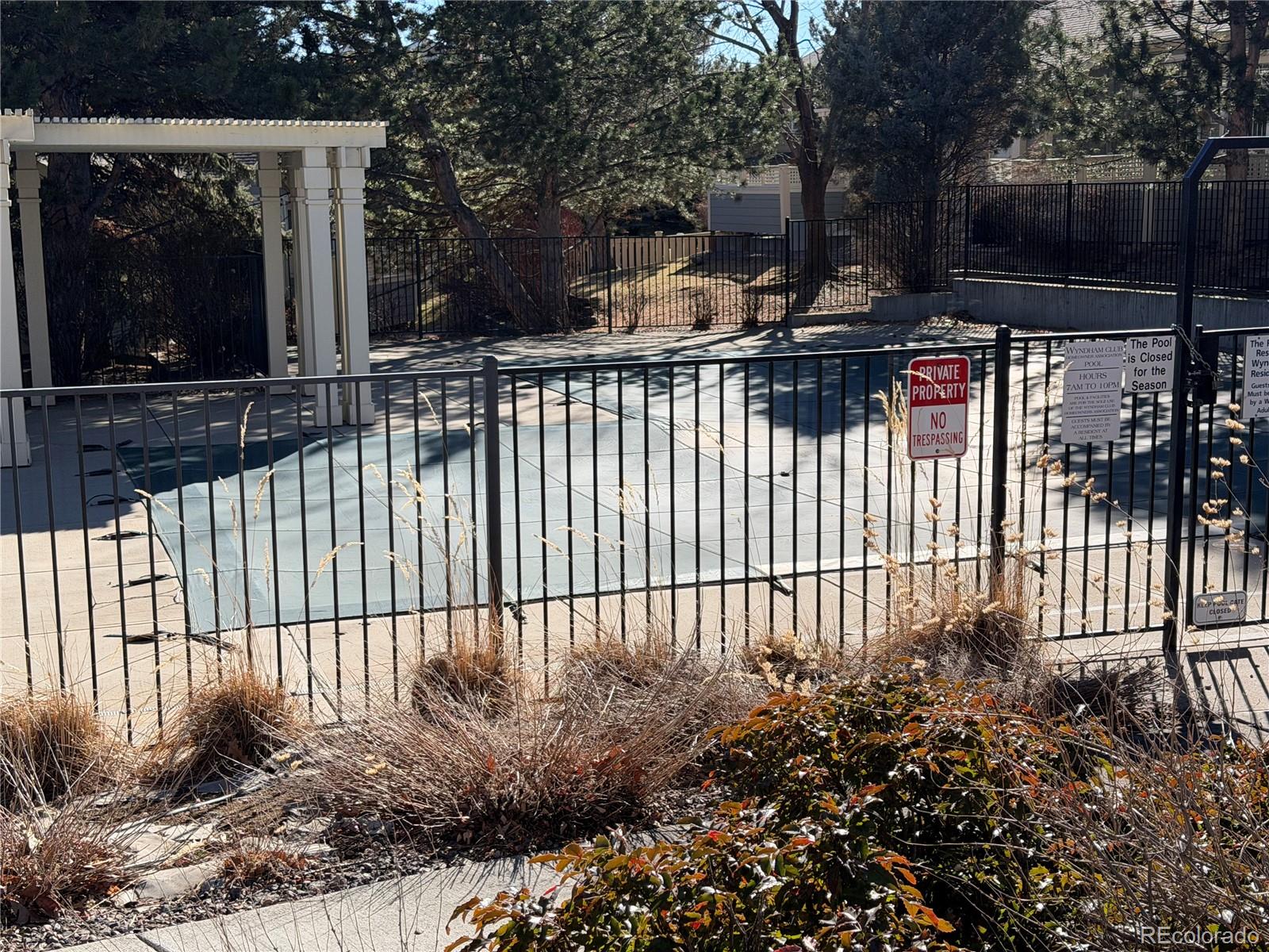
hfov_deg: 39.7
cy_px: 476
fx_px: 1760
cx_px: 634
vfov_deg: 30.3
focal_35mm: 48
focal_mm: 6.76
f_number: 1.78
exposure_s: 1/3226
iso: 64
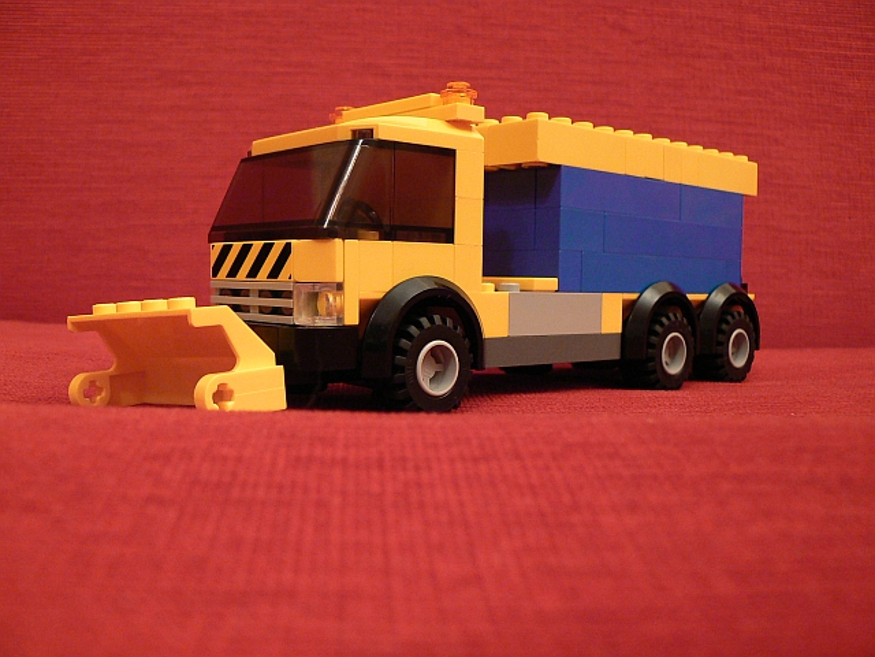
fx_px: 910
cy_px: 328
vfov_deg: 39.7
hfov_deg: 51.4
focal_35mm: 36
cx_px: 438
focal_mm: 6
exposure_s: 1/6
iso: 200
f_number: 2.8
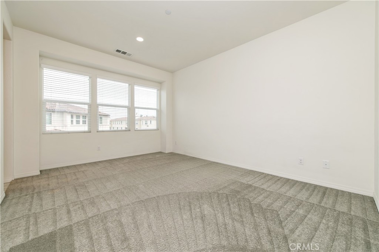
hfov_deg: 104.3
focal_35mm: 14
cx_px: 190
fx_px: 147
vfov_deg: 81.1
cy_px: 126
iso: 180
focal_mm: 14
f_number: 5.6
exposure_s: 1/125
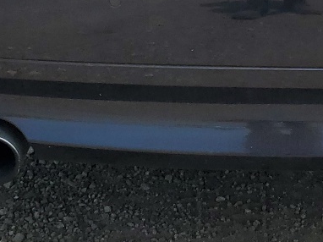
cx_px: 263
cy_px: -163
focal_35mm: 109
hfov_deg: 17.9
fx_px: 1016
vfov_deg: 12.6
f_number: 1.5
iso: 50
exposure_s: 1/3333
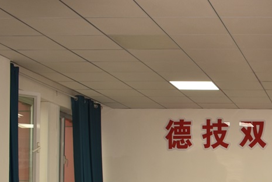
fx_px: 673
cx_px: 337
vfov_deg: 14.9
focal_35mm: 89
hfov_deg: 21.1
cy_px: 215
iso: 125
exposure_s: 1/50
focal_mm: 18
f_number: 4.5
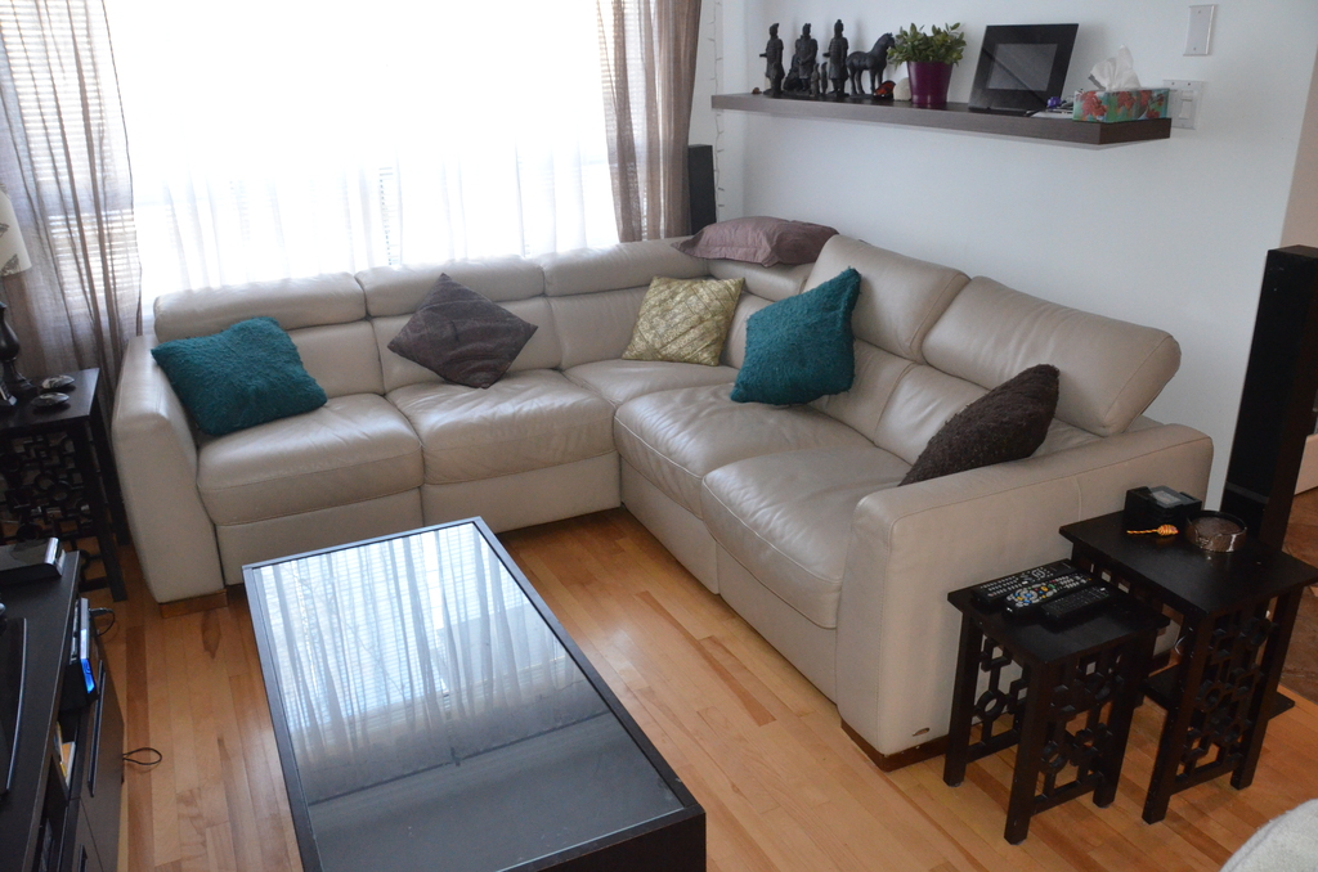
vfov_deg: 47.7
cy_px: 436
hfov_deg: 67.5
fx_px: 986
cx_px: 659
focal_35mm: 27
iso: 3200
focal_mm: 18
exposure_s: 1/80
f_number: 7.1
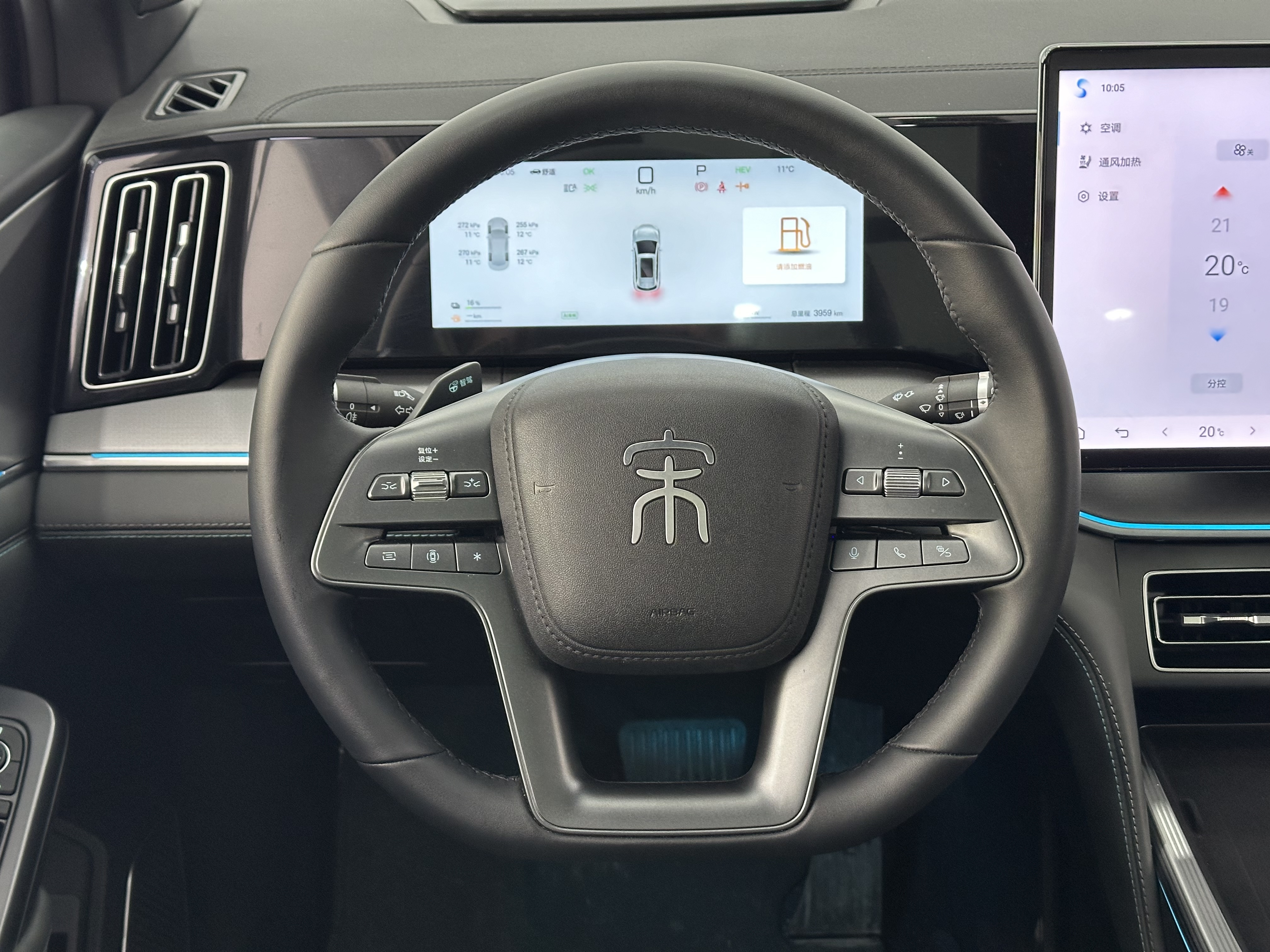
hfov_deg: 39.7
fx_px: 1761
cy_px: 476
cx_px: 635
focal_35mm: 48
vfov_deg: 30.3
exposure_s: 1/34
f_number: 1.78
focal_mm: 6.86
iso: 250
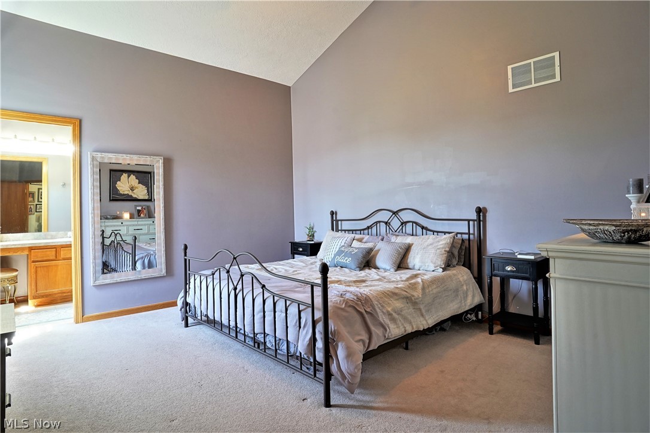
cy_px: 216
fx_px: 325
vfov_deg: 67.4
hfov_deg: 90.0
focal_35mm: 18
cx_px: 325
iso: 800
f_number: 8
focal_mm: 18
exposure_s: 1/5
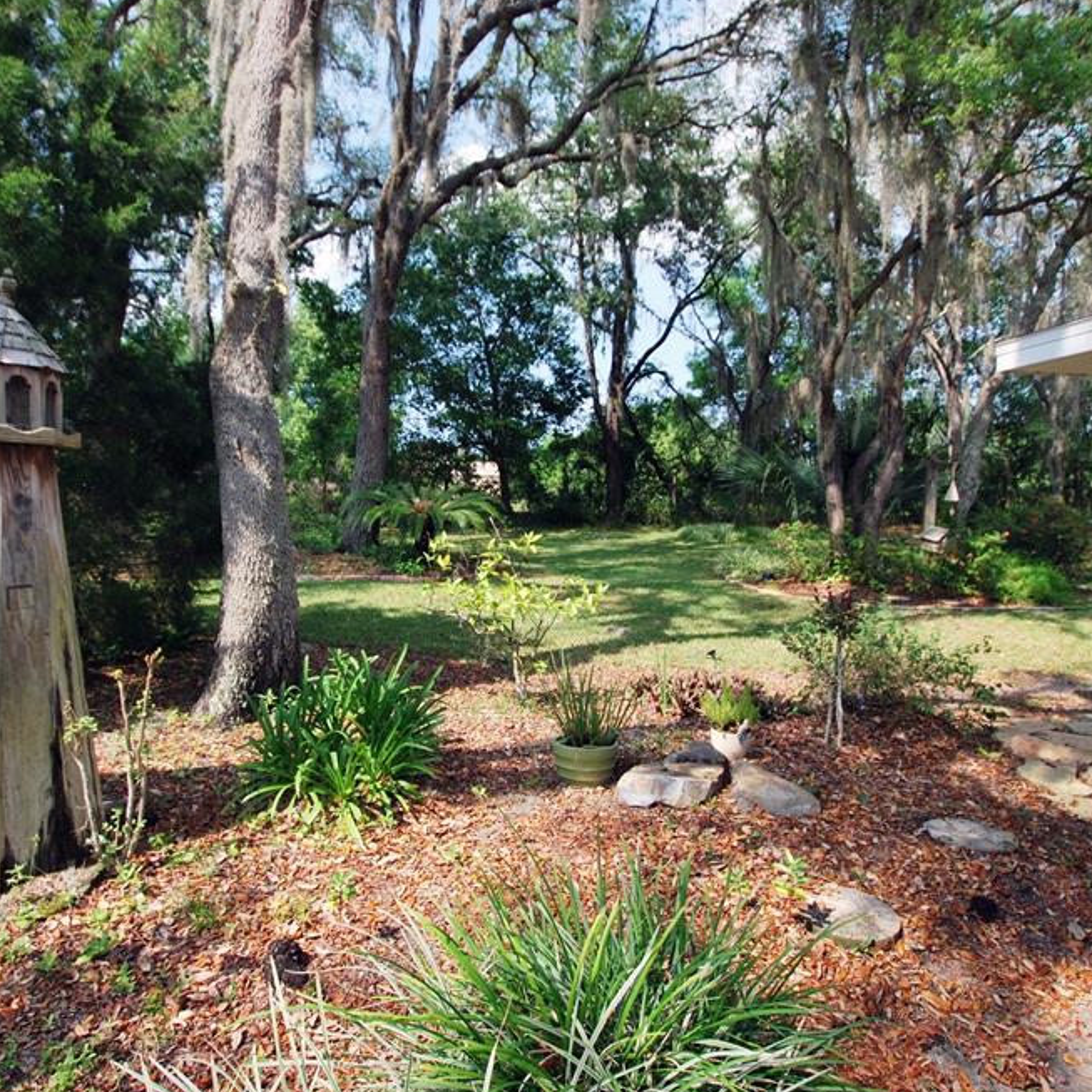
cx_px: 530
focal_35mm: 20
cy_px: 538
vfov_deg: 74.8
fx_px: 714
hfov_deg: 74.8
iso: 100
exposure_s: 1/200
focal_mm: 10
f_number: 7.1
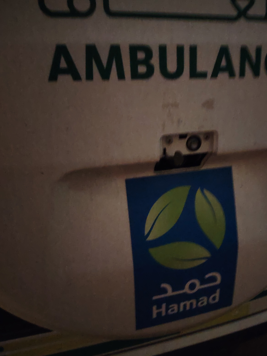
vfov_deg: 58.3
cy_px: 168
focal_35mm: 31
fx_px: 319
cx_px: 169
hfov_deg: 45.0
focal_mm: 5.25
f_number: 1.75
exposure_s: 1/15.2
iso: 8960
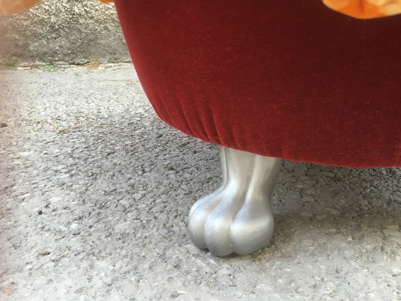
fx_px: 417
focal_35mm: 36
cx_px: 235
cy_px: 132
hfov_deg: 51.1
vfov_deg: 39.6
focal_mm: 4.15
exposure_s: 1/33
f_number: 2.2
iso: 50
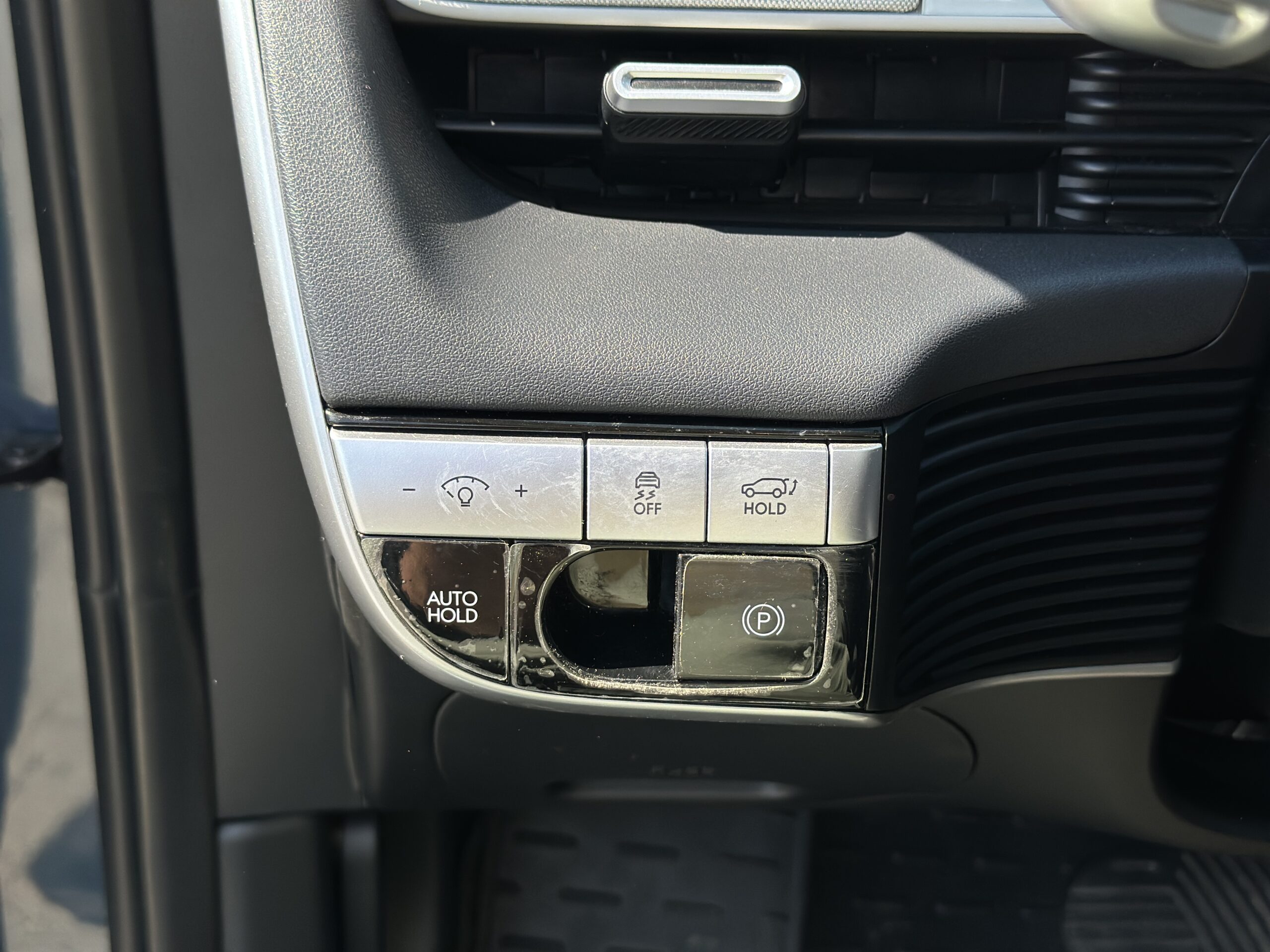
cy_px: 476
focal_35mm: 48
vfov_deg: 30.3
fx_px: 1761
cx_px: 635
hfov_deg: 39.7
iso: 80
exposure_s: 1/1120
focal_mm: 6.86
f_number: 1.78
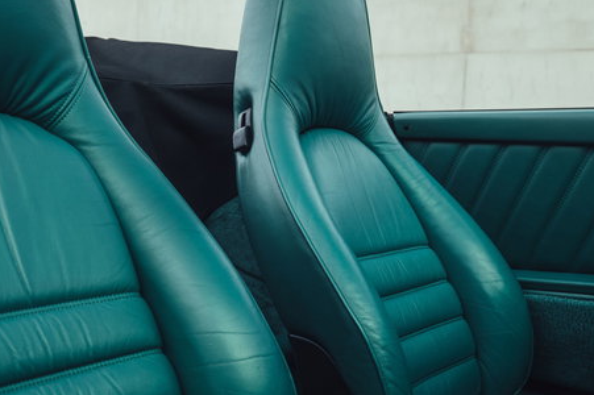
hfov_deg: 41.8
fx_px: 758
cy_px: 228
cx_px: 165
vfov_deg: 29.2
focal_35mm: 46
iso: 400
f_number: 5.6
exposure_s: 1/100
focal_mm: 27
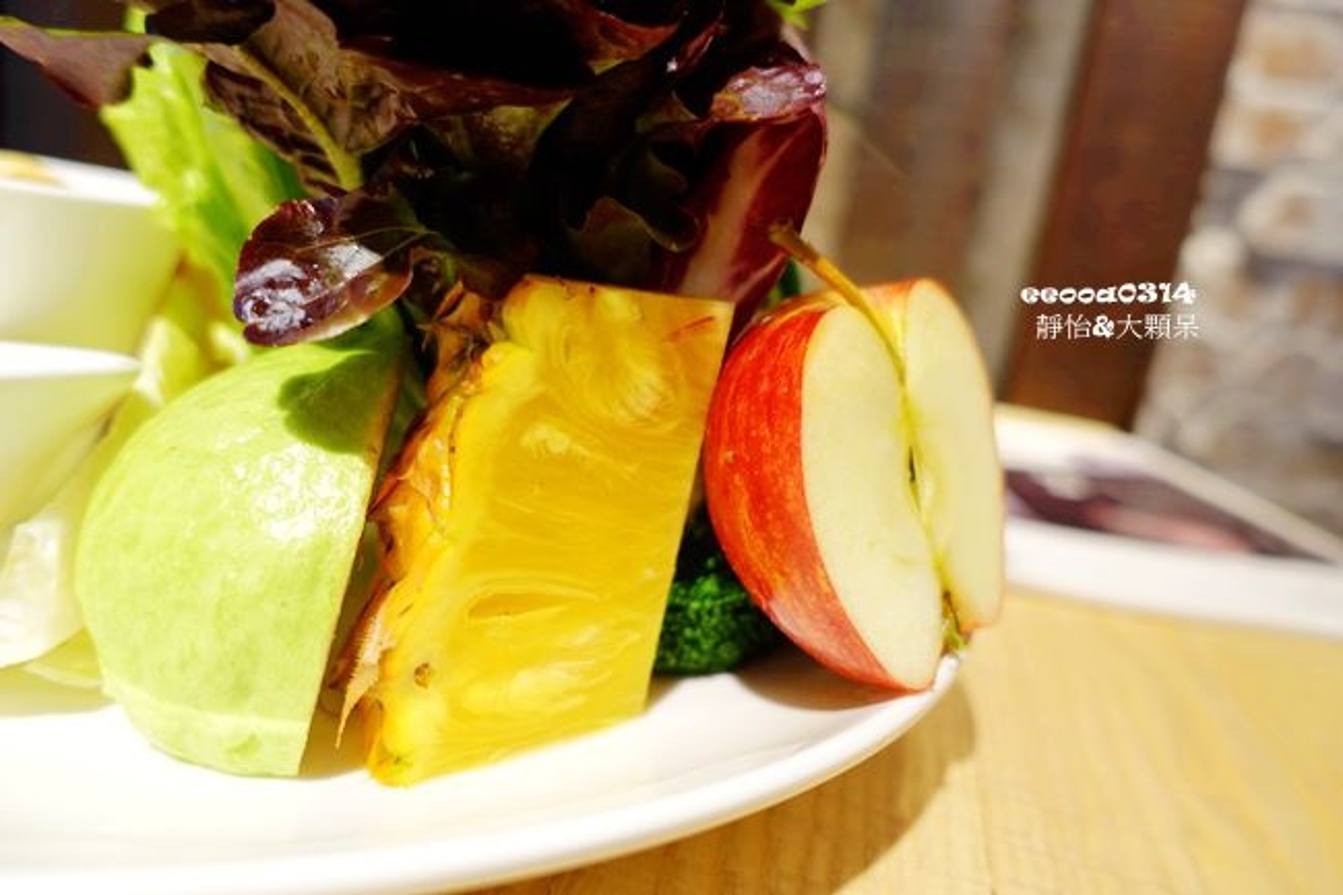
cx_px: 672
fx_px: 895
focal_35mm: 24
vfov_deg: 53.1
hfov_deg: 73.8
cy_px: 448
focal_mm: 8.8
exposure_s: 1/30
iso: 125
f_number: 2
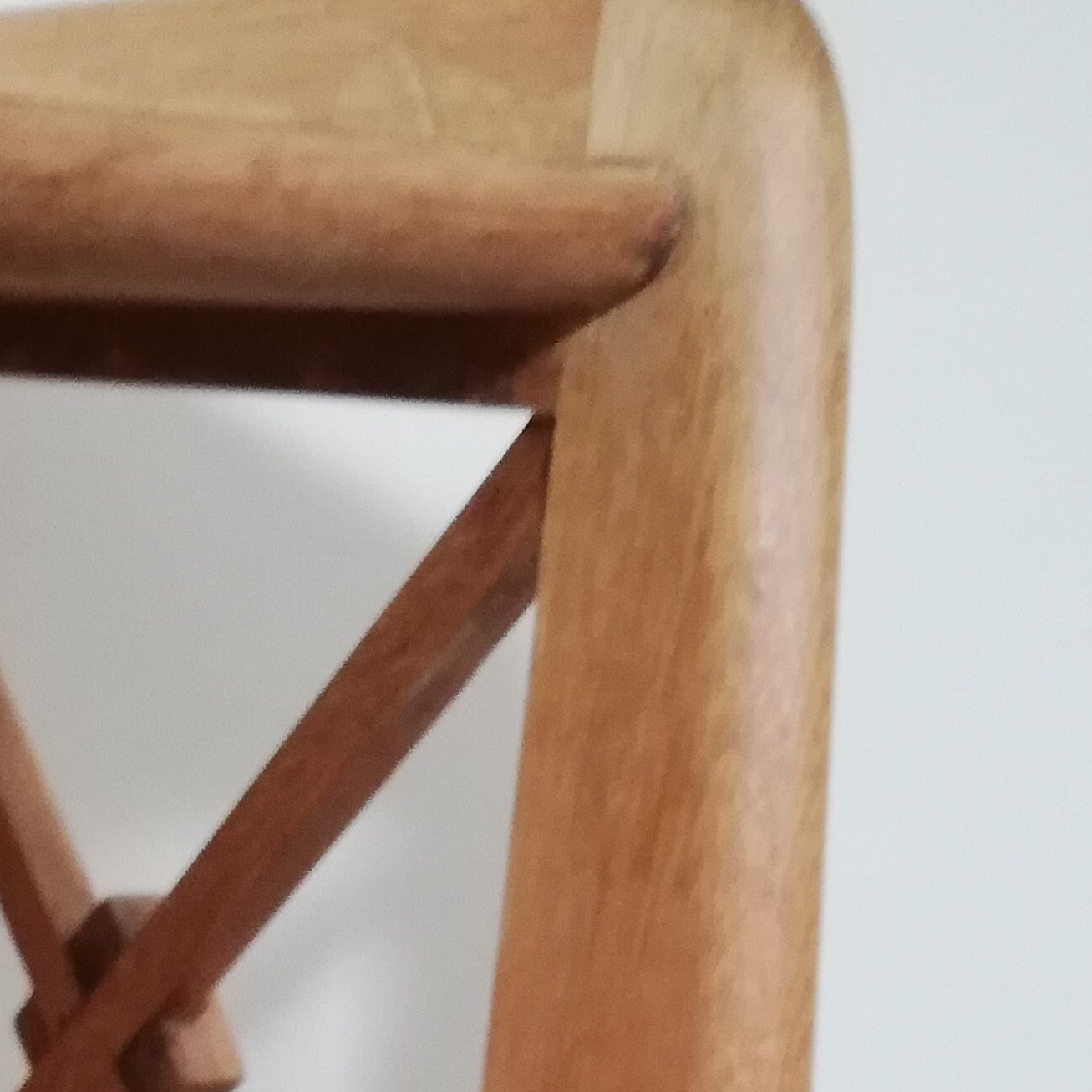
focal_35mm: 81
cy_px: 1649
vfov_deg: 18.8
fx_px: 2891
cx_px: -45
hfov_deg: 20.6
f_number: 2.2
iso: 400
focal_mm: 3.81
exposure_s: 1/20
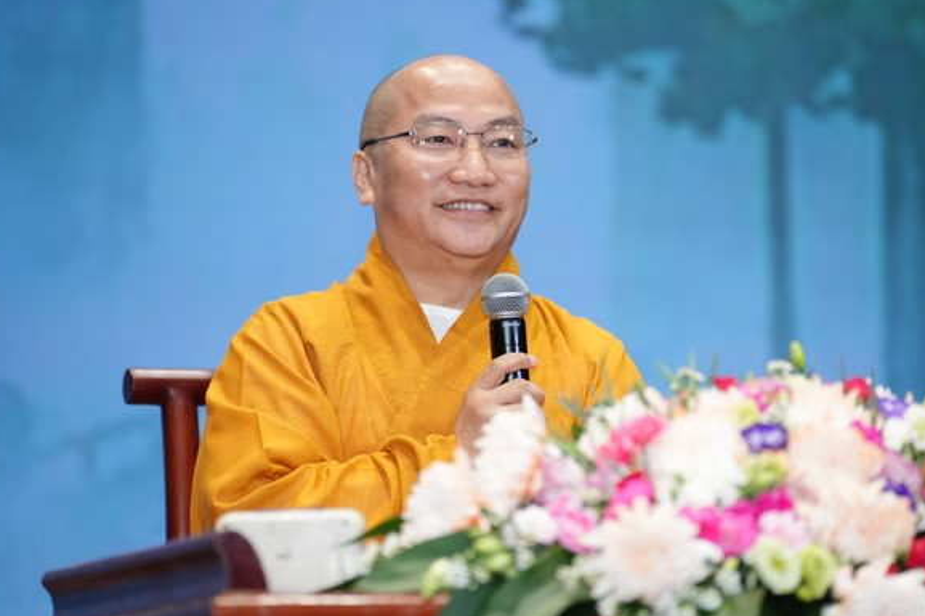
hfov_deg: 12.2
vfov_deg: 8.1
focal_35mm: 169
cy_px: 290
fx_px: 4340
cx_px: 502
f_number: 2.8
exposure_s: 1/200
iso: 1600
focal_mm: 150
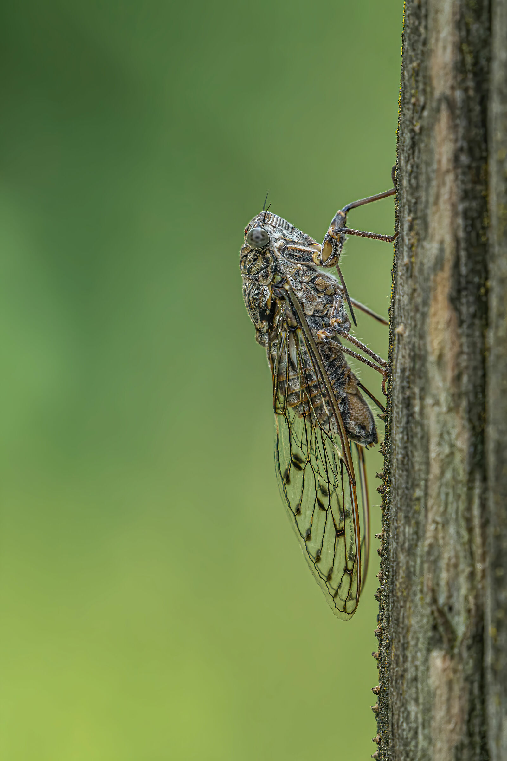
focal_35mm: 600
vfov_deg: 3.4
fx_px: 12674
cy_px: 380
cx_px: 254
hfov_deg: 2.3
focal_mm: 400
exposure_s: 1/250
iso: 640
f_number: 11
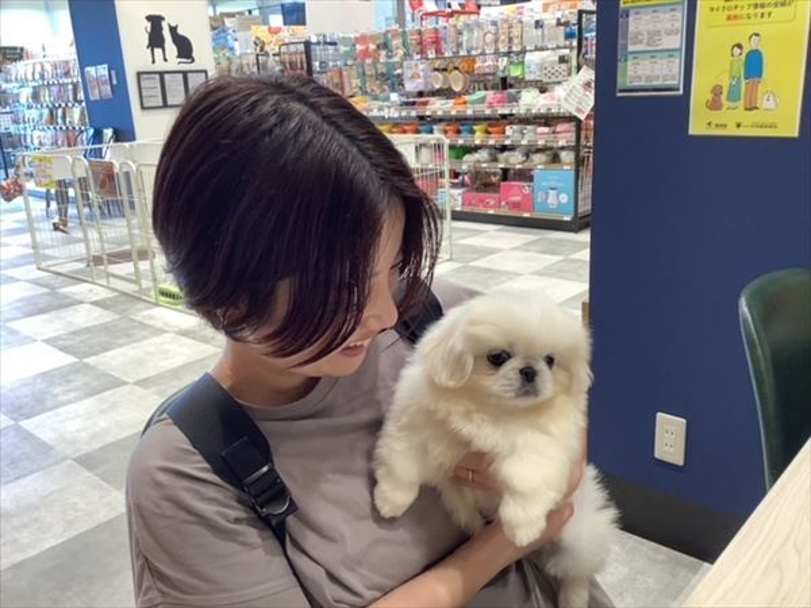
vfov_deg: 45.4
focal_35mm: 31
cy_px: 304
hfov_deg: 58.4
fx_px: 726
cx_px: 406
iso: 50
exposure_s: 1/50
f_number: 2.4
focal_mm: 3.3
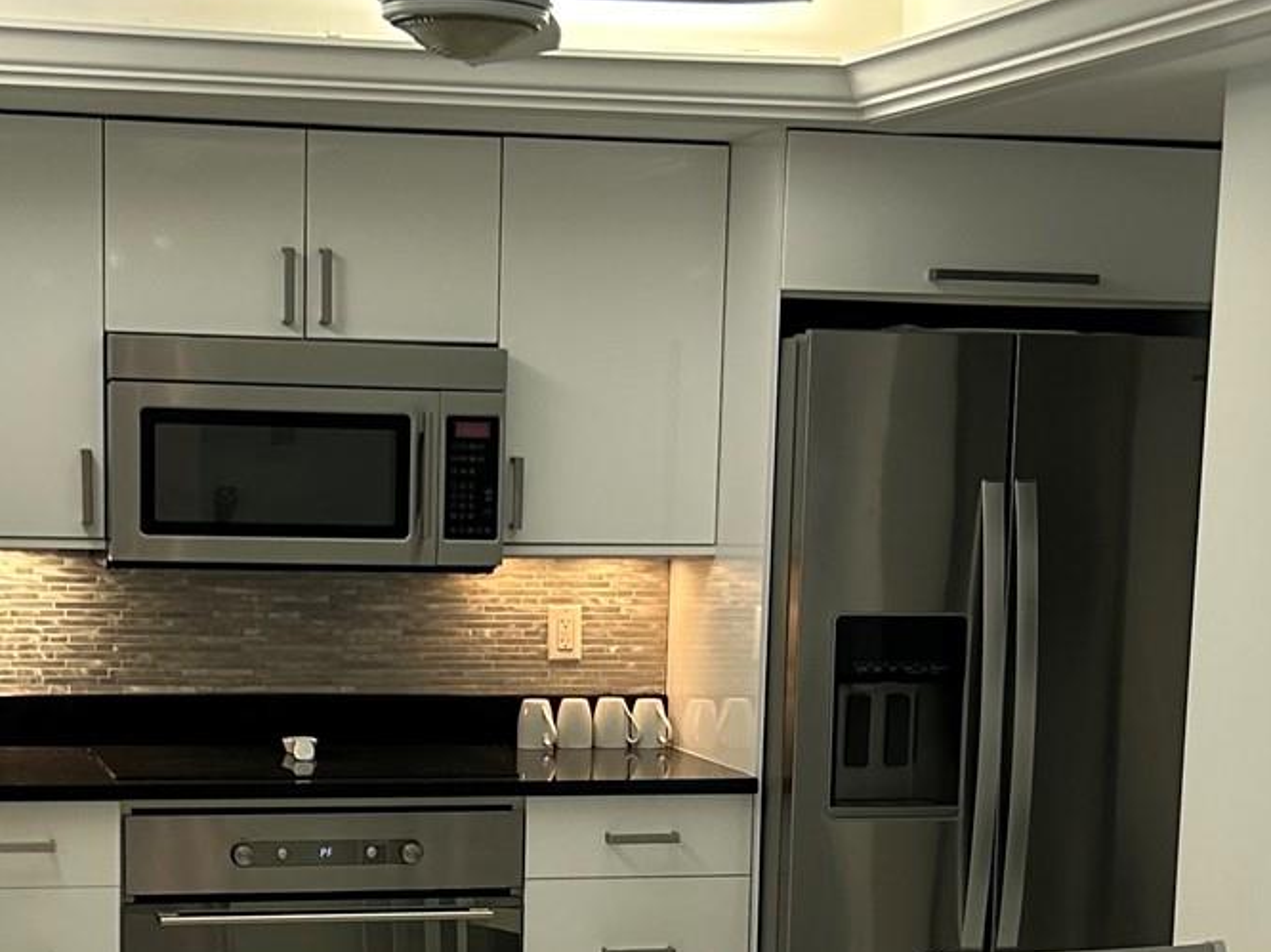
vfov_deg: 18.0
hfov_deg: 24.3
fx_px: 2936
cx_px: 454
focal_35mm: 80
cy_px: 916
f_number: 1.5
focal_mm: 5.7
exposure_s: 1/60
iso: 100
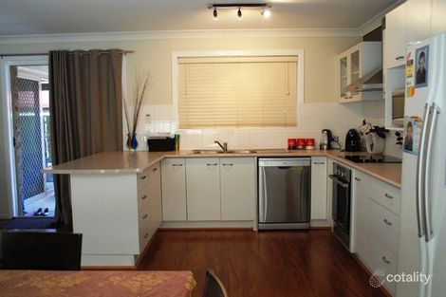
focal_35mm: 33
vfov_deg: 39.9
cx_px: 223
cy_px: 148
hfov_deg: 57.2
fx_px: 409
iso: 200
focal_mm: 22
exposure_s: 1/30
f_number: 3.8
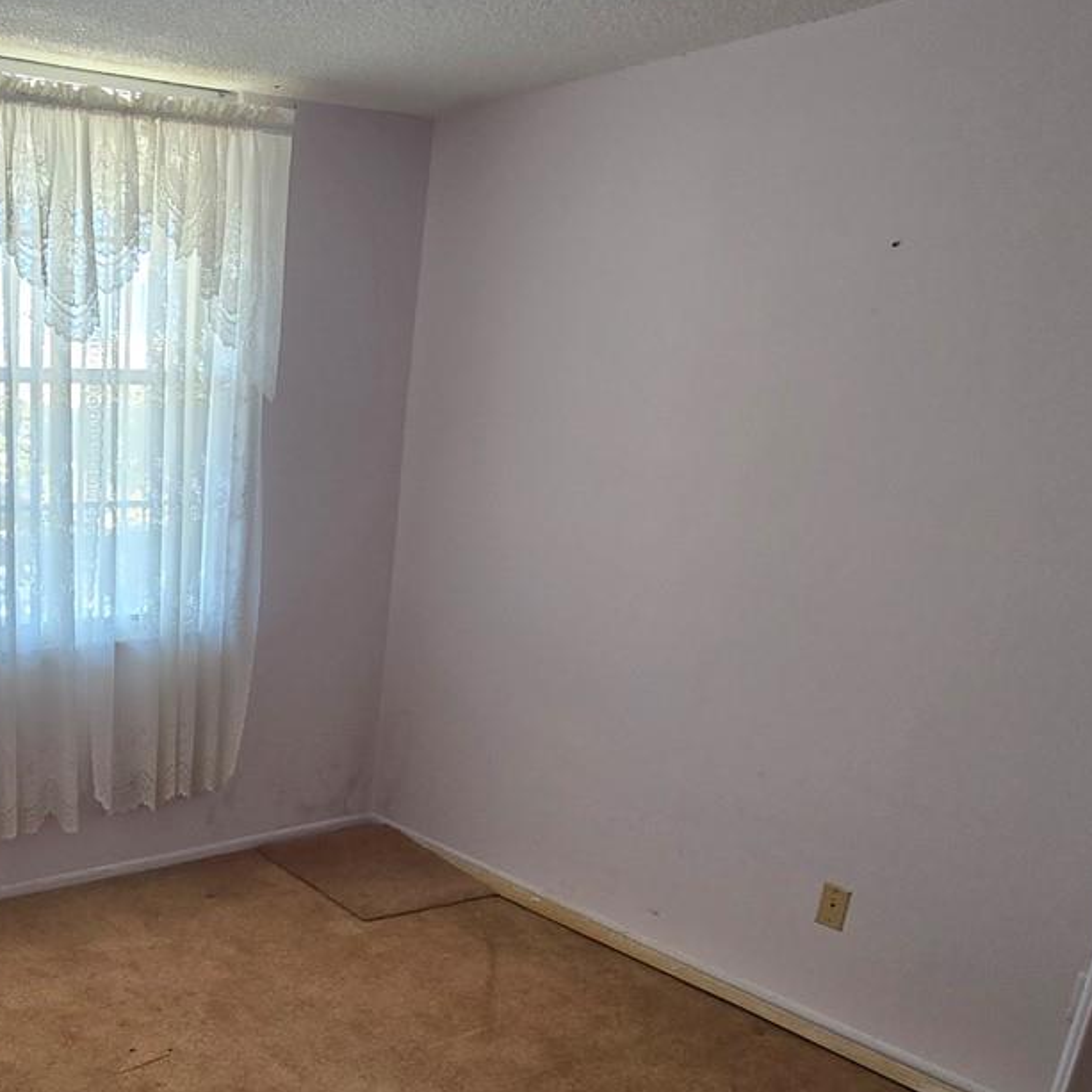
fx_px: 1071
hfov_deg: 48.5
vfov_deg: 51.7
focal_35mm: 30
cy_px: 821
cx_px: 116
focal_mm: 2.2
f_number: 2.2
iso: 100
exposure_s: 1/60
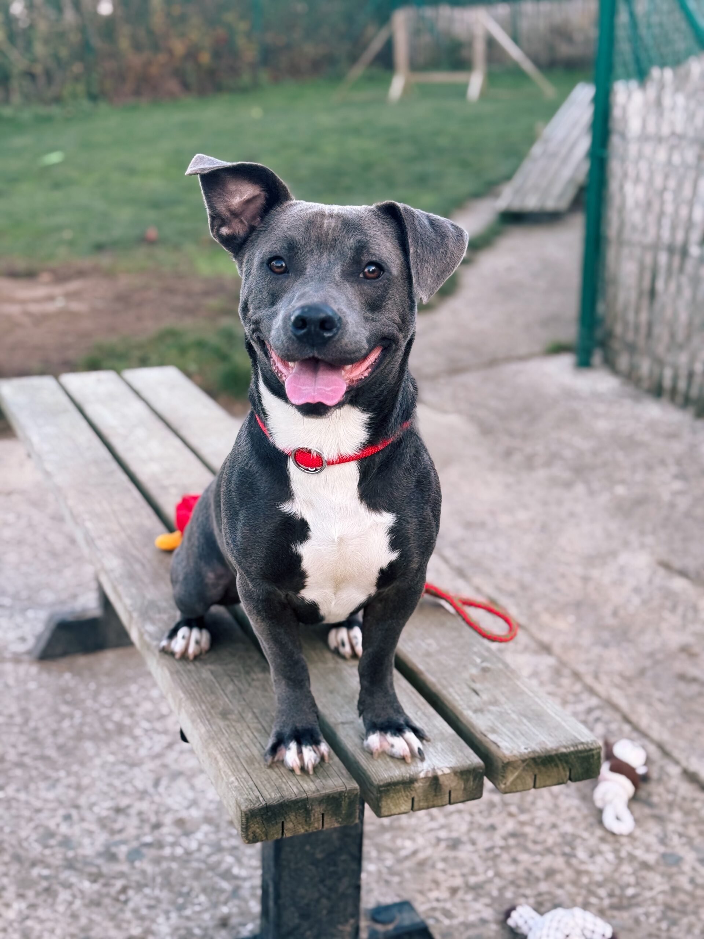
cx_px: 352
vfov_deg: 39.7
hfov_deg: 30.3
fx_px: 1302
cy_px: 470
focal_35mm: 48
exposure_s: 1/390
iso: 64
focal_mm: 6.76
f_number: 1.78
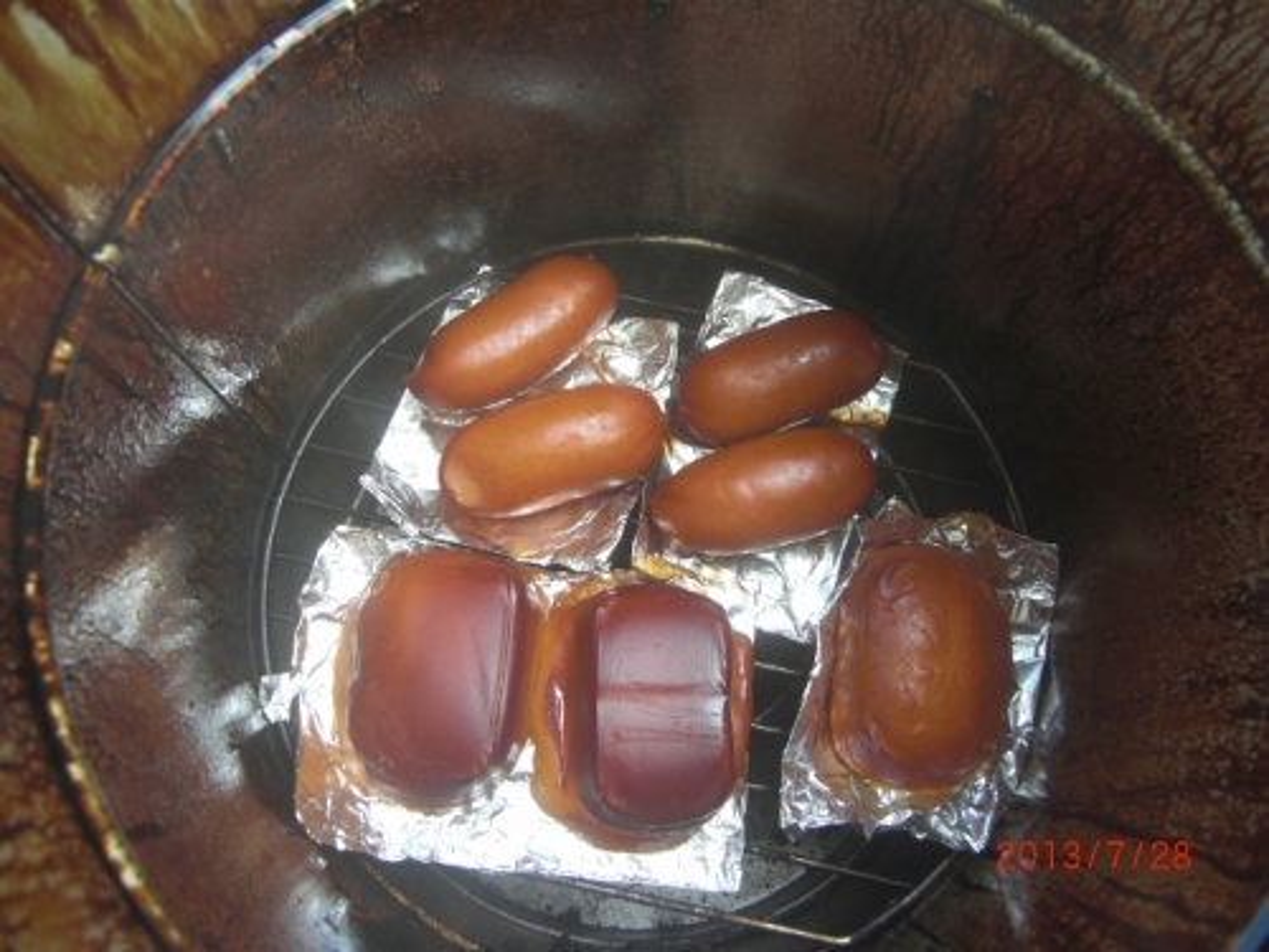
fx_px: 1026
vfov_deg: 49.7
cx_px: 634
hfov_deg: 63.4
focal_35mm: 28
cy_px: 476
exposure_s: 1/80
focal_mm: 4.9
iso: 50
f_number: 2.6
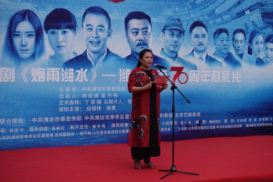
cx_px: 139
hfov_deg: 27.7
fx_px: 553
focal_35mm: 73
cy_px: 88
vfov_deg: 18.7
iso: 200
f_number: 5
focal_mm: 25.7
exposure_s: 1/320
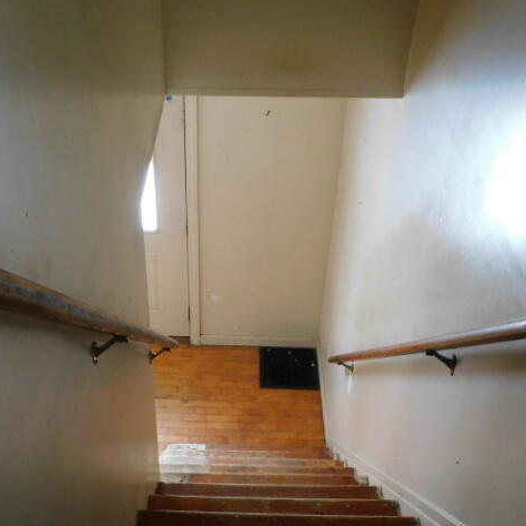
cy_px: 261
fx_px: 739
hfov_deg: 39.1
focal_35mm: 43
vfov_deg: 39.2
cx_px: 224
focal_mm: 6.3
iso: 250
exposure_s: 1/30
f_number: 3.5
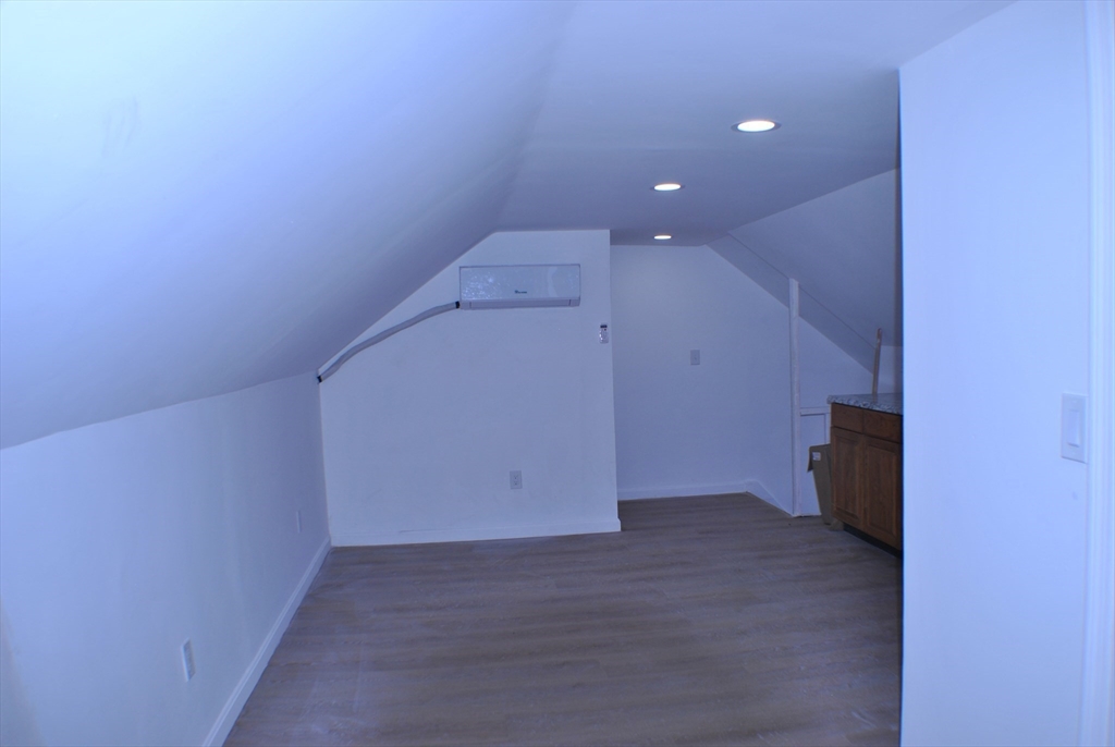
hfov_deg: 53.1
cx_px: 558
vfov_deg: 37.0
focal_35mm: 36
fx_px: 1117
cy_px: 374
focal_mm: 24
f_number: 4
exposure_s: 1/100
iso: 100
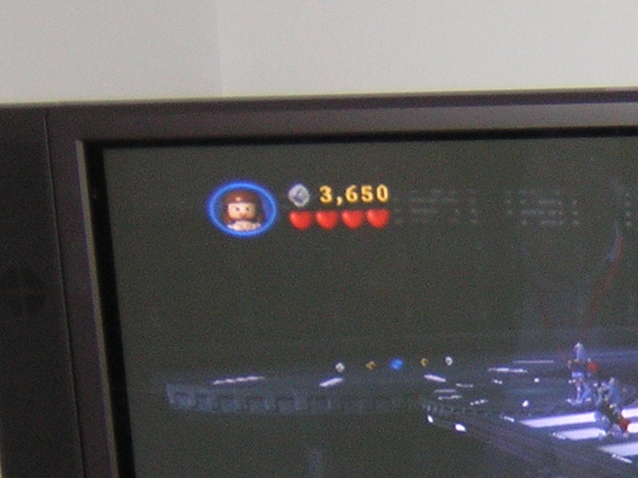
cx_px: 616
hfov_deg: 14.5
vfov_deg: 11.0
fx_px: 2470
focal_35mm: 134
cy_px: 458
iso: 312
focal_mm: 8.1
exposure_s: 1/60.1
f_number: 3.4
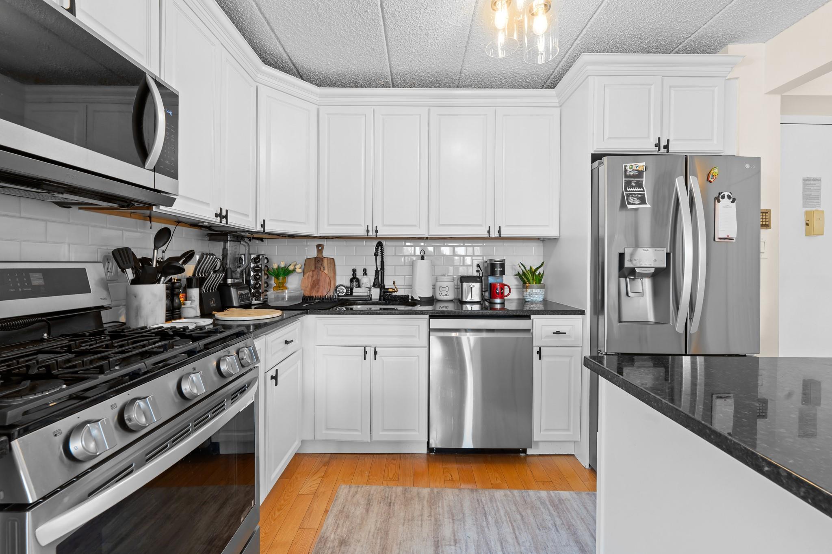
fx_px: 324
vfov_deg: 81.2
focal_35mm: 14
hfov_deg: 104.3
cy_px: 277
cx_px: 416
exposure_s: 1/1.67
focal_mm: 14
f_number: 10
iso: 250
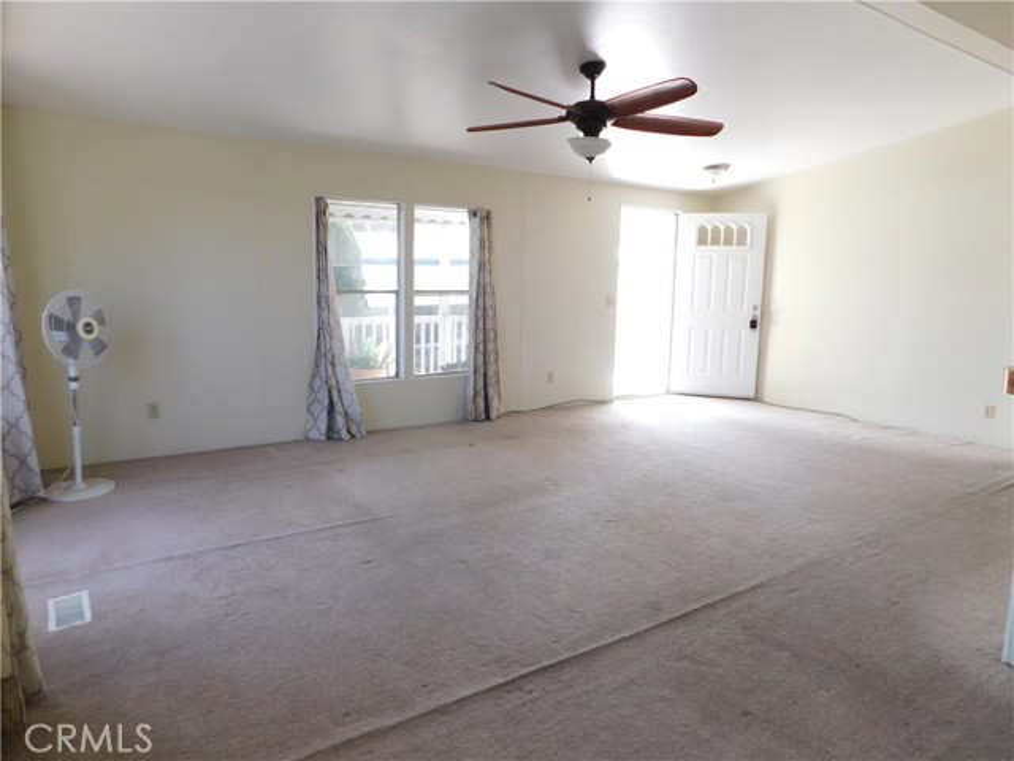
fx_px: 674
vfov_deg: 58.9
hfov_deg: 73.9
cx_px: 507
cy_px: 380
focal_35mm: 23
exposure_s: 1/30
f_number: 3
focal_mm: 4
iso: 160
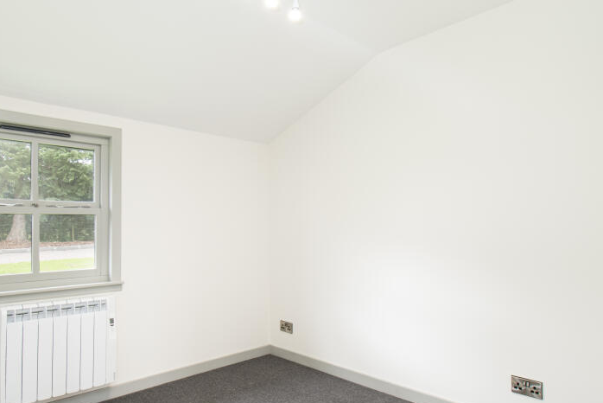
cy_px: 205
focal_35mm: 22
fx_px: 369
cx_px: 251
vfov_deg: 57.3
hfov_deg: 77.9
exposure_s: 1/8
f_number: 9
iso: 320
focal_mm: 10
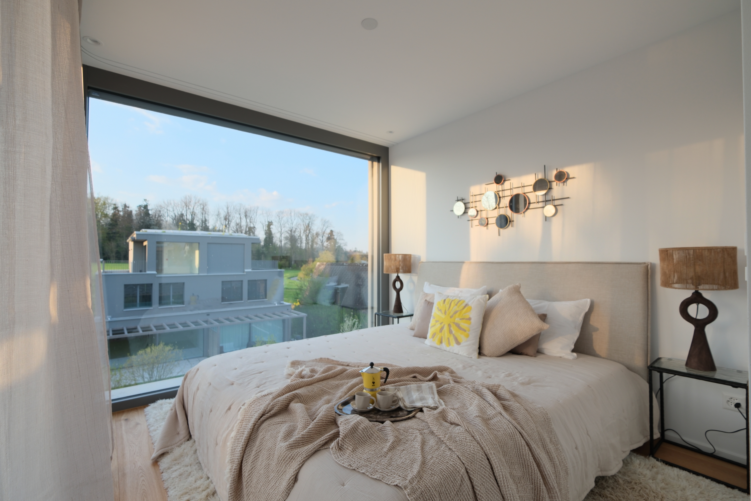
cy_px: 250
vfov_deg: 77.3
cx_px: 376
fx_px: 313
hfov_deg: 100.4
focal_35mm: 15
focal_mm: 10
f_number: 4
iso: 125
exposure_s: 1/52
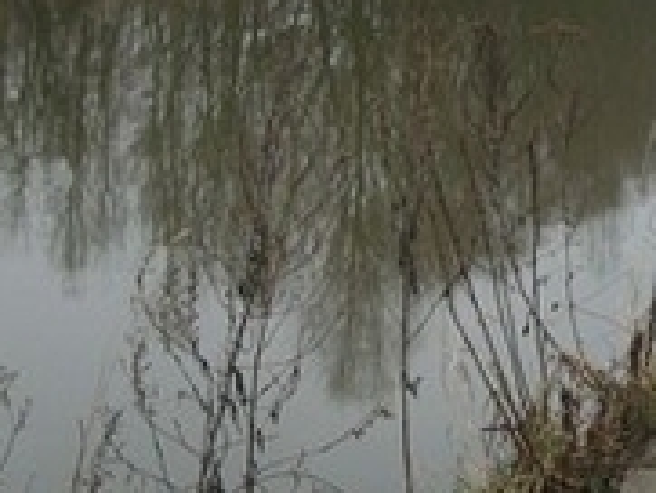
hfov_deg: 18.3
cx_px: 580
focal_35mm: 106
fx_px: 2010
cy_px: 40
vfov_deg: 13.8
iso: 80
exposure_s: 1/160
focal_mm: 5.7
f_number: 2.9
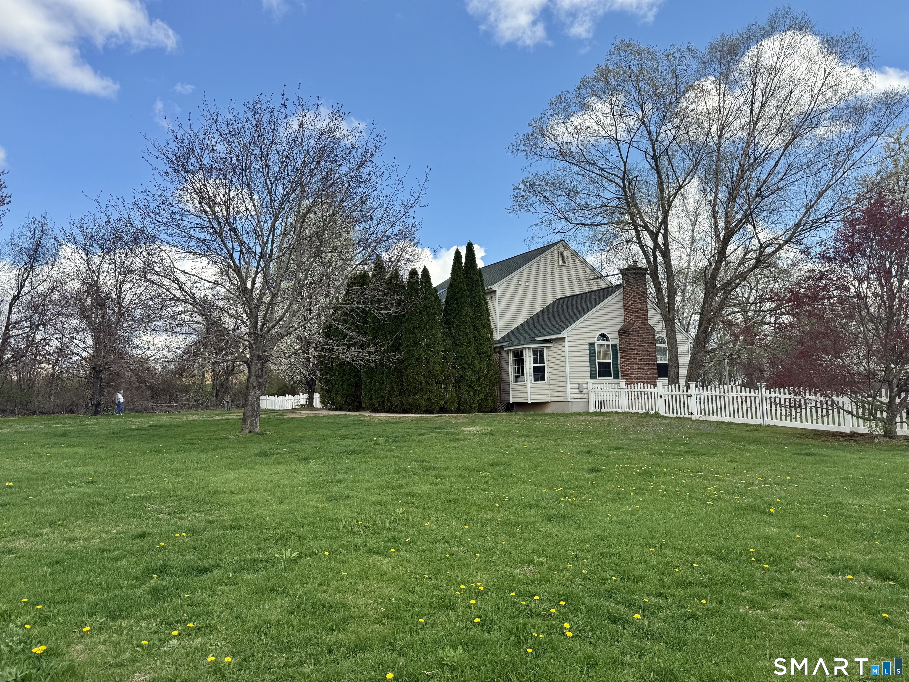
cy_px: 341
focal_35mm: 24
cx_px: 454
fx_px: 630
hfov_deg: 71.6
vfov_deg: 56.8
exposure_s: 1/4975
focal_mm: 6.76
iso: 80
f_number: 1.78
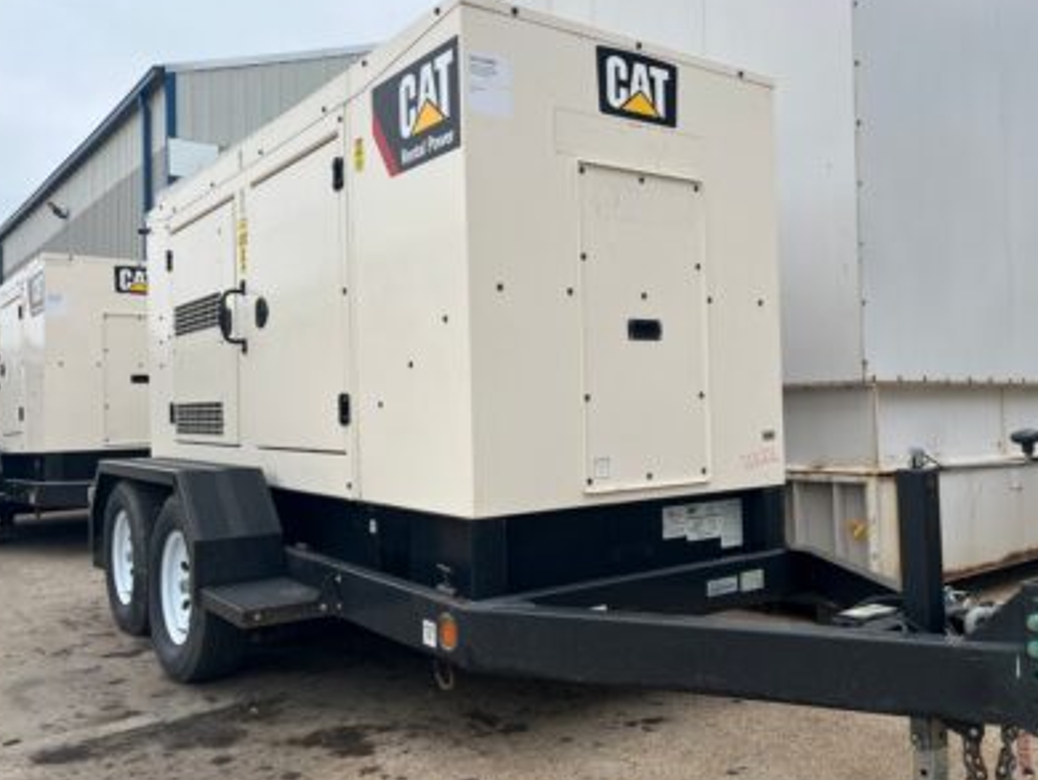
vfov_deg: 46.8
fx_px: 900
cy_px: 373
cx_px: 516
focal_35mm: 30
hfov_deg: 59.9
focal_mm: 5.1
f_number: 1.6
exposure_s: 1/1175
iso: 50
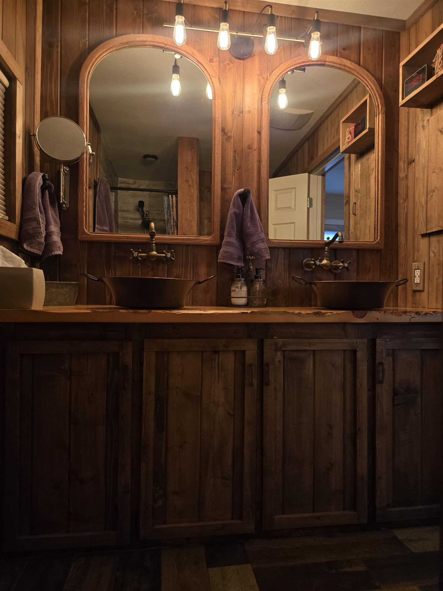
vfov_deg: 73.9
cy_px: 296
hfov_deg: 58.9
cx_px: 222
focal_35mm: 23
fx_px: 392
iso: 320
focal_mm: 5.4
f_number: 1.8
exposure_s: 1/120
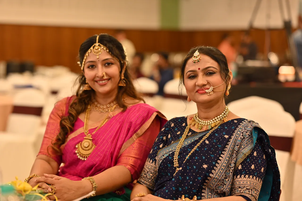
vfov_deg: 16.1
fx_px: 713
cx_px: 151
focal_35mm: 85
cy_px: 100
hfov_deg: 23.9
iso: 800
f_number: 2.5
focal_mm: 85
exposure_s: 1/160
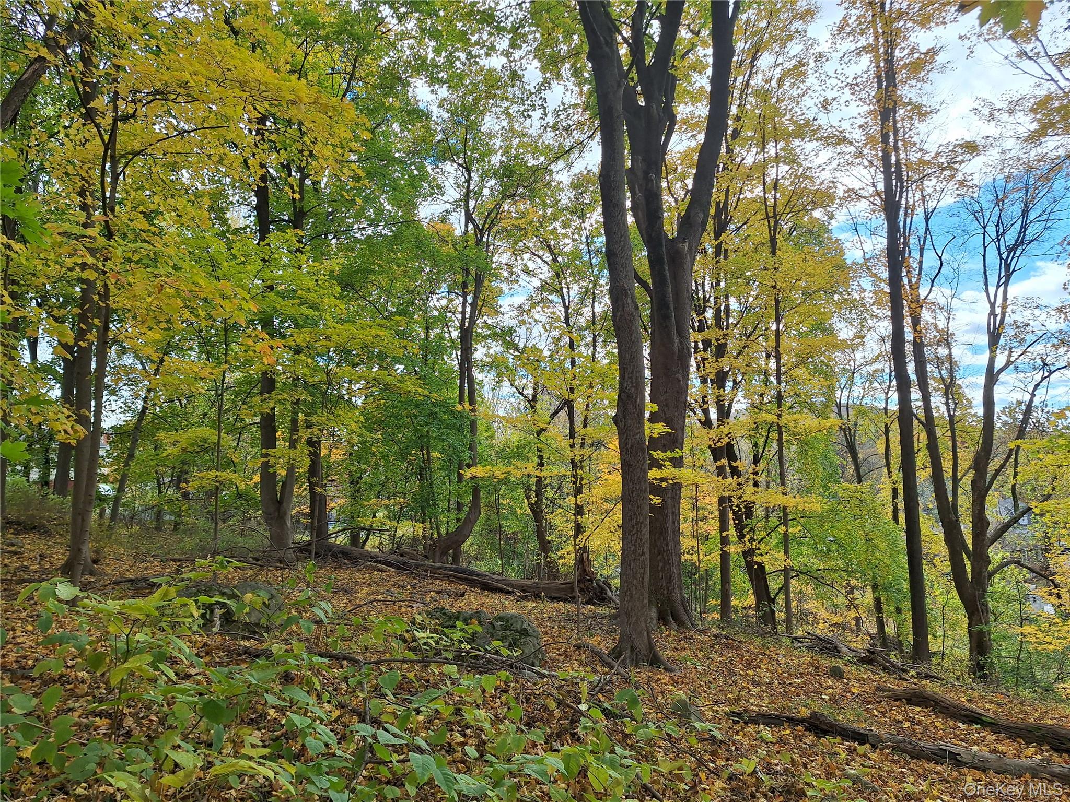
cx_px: 535
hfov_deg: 73.9
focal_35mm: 23
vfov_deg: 58.9
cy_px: 401
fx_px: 711
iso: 40
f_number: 1.8
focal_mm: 5.54
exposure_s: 1/762
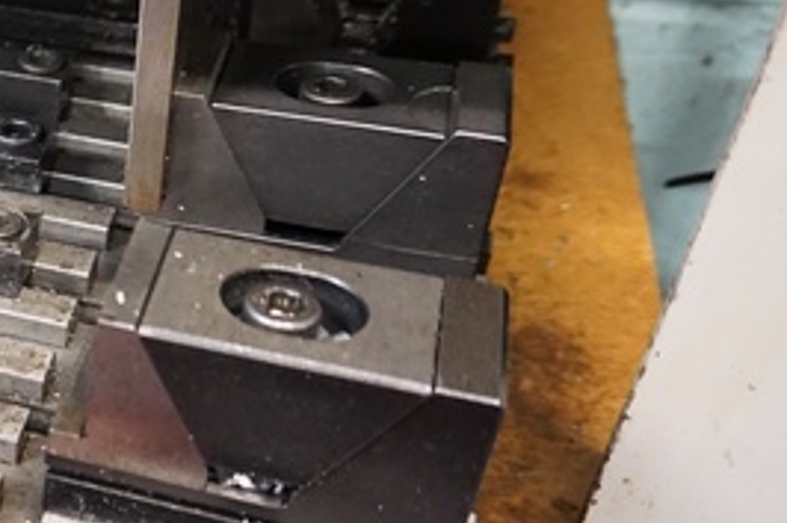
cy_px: 269
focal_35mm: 65
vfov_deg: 20.9
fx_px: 1420
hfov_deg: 26.1
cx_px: -251
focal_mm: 16
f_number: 3.5
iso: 3200
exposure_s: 1/40
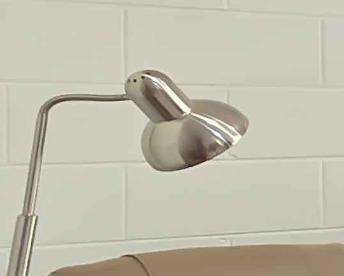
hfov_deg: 9.9
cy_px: 100
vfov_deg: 16.3
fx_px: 957
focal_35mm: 94
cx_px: 1173
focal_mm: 2.2
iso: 80
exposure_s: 1/50
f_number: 2.2
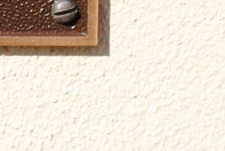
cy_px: -218
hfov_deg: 4.8
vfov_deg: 3.3
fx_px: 2620
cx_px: -258
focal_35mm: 419
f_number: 8
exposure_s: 1/250
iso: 100
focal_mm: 55
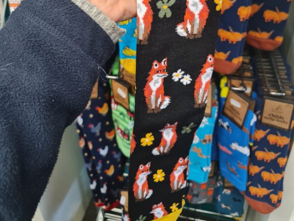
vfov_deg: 39.8
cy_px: 39
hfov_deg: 54.0
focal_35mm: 34
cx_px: 144
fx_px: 289
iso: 250
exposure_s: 1/50
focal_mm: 7
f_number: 1.8
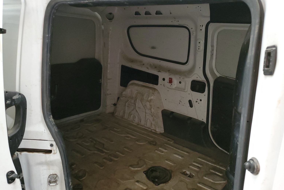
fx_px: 221
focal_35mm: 28
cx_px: 143
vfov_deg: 46.4
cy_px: 101
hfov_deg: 65.5
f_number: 1.5
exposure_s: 1/30
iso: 318
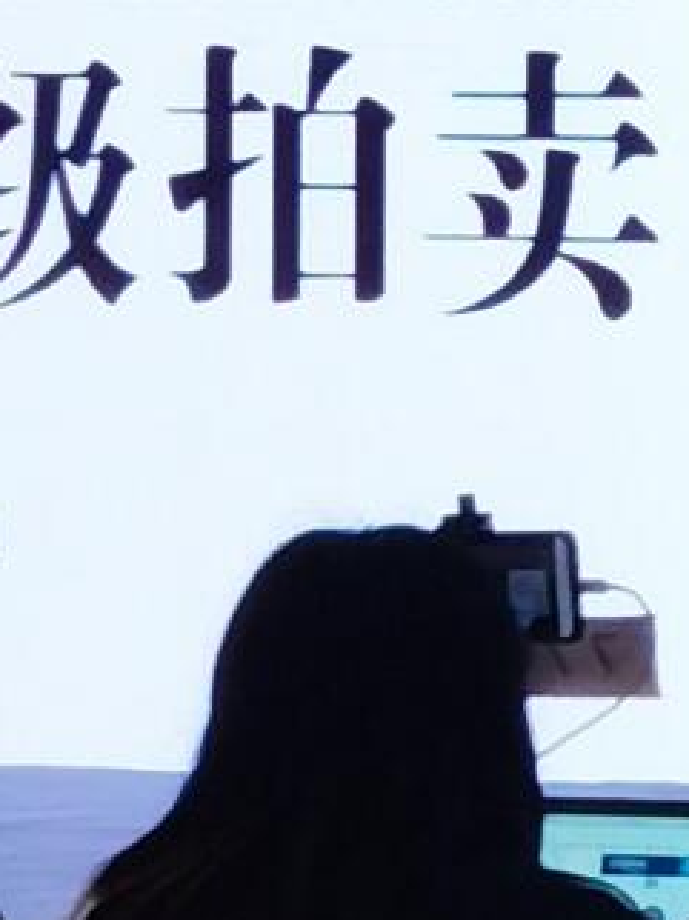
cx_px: 1284
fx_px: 11453
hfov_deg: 3.4
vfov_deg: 4.6
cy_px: -129
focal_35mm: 431
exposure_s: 1/75.8
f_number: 1.9
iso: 50
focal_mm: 6.71
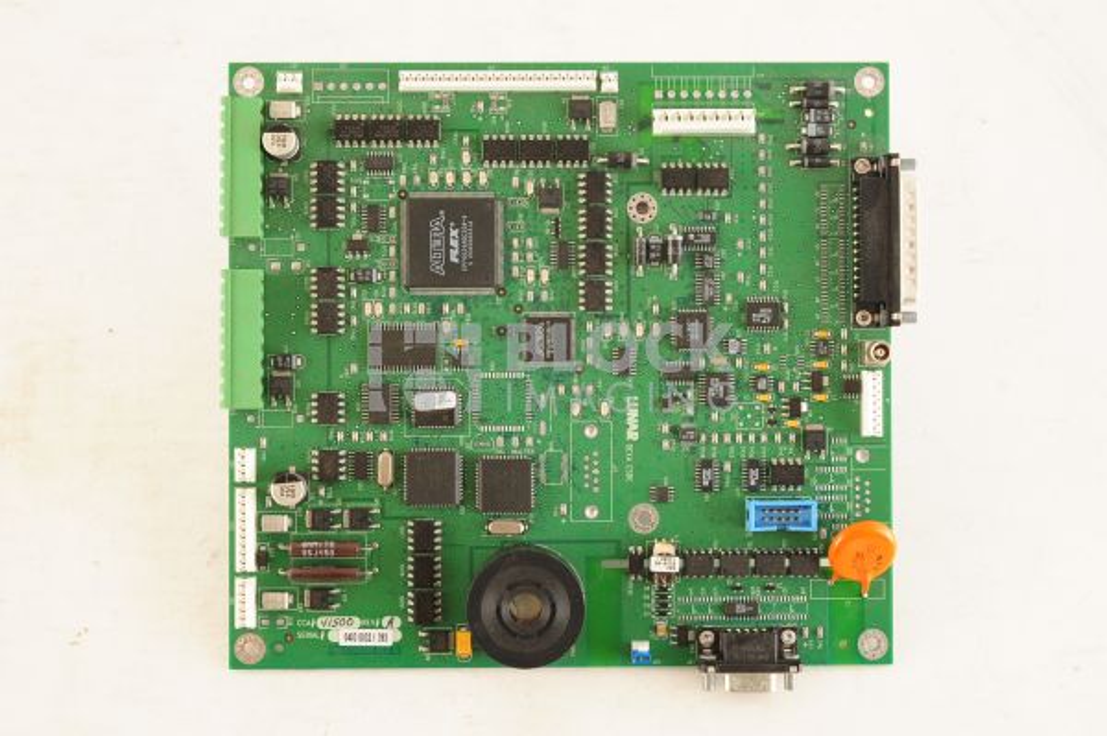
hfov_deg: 39.6
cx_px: 554
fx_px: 1536
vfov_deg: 26.9
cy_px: 368
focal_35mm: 50
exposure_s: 1/125
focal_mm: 50
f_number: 10
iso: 1600
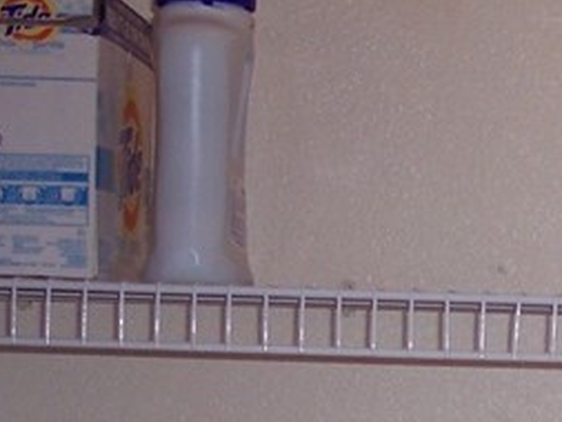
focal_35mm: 158
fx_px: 2566
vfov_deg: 9.3
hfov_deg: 11.8
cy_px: 531
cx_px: 900
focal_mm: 8
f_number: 2.8
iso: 100
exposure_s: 1/60
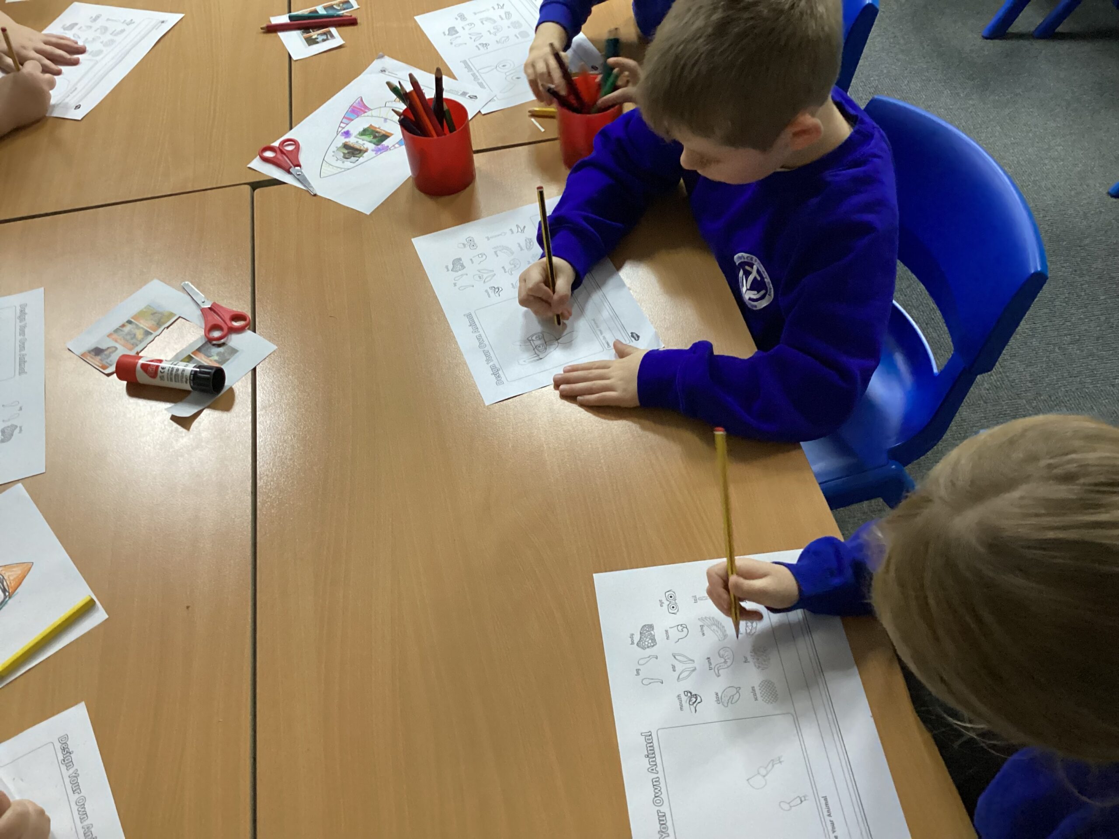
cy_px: 420
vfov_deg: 45.4
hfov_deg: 58.4
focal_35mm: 31
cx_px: 560
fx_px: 1002
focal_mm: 3.3
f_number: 2.4
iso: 400
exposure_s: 1/40
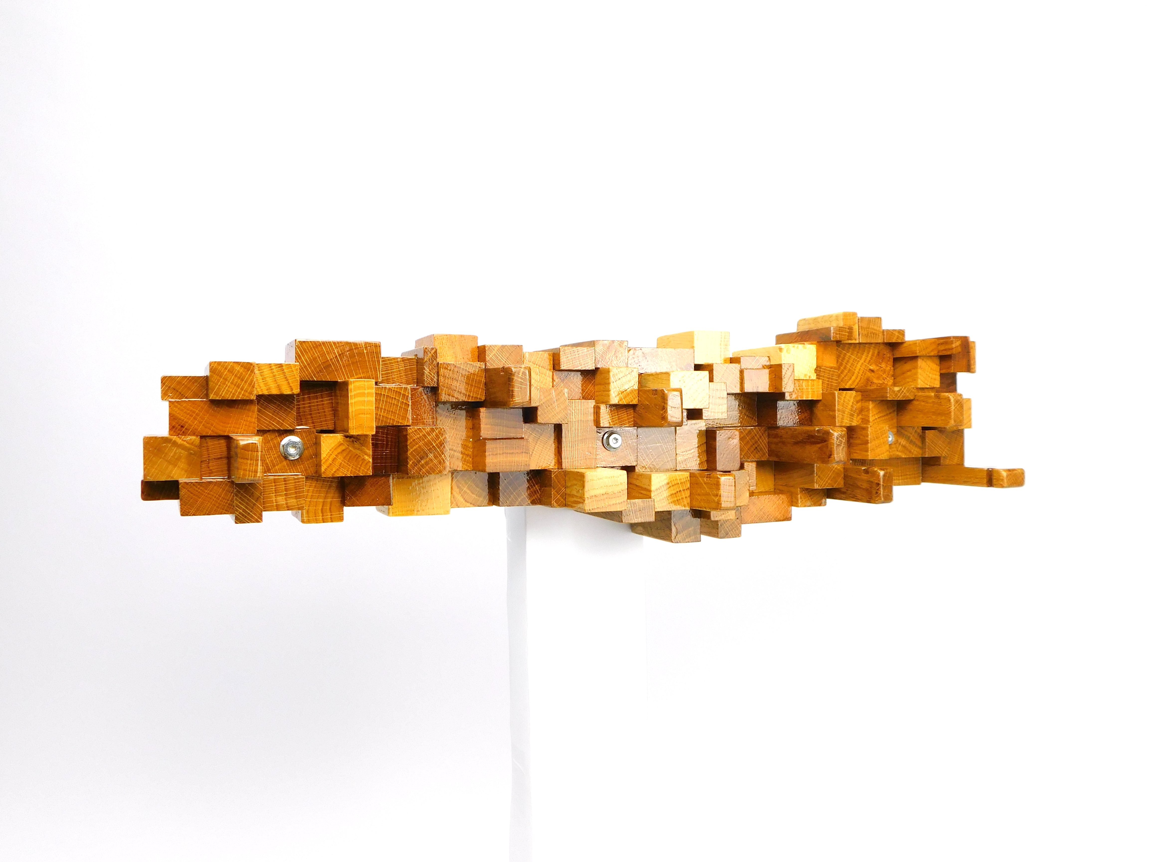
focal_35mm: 30
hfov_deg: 60.0
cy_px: 431
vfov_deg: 46.8
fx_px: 996
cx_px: 574
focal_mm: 5.3
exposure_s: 1/160
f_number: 3.2
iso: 125
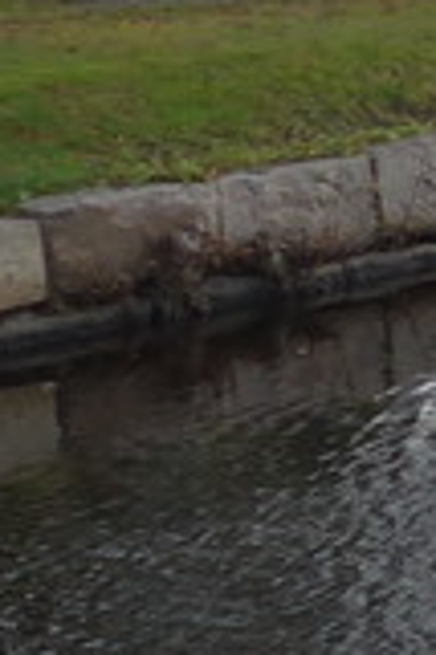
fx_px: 4060
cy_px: 28
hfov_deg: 5.2
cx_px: 1944
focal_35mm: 223
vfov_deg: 9.2
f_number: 2.8
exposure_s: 1/320
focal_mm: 7.5
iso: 80
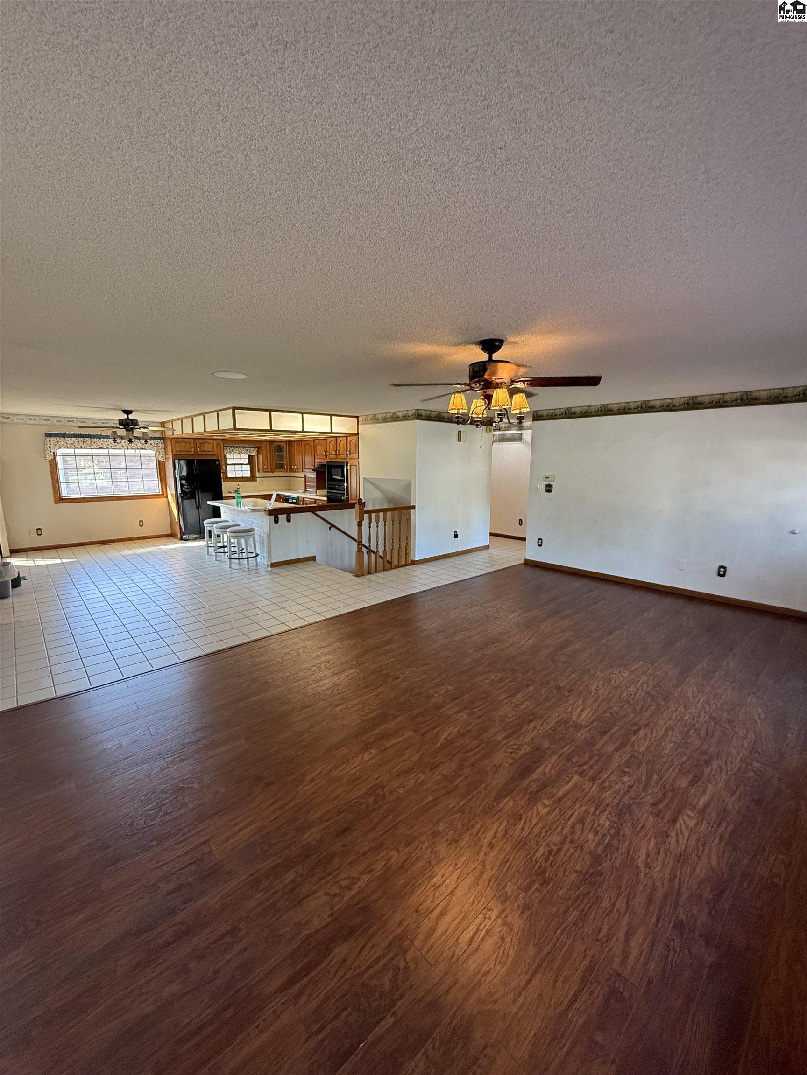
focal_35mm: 14
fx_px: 435
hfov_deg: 85.7
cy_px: 538
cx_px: 404
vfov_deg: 102.1
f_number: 2.2
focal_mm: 2.22
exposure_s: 1/120
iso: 500
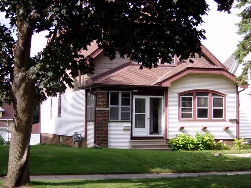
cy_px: 94
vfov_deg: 17.0
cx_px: 126
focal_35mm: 87
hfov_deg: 22.5
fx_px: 631
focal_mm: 15.6
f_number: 5.6
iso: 200
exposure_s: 1/340
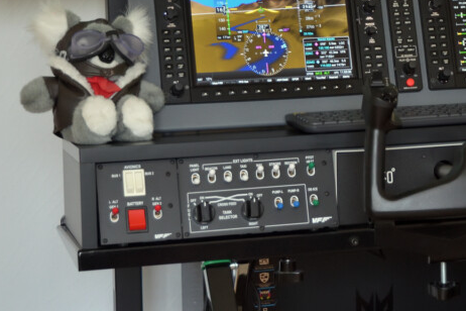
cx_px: 462
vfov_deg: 10.0
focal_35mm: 136
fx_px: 1764
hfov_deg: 14.8
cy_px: 69
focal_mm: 35
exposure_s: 1/60
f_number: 4.5
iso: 720
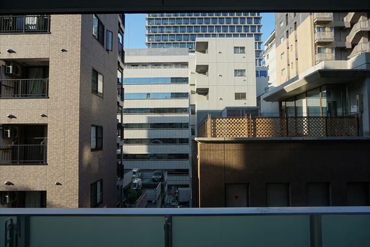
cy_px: 124
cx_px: 185
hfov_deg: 73.7
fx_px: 247
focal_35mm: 24
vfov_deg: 53.2
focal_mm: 16
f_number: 8
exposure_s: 1/100
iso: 100
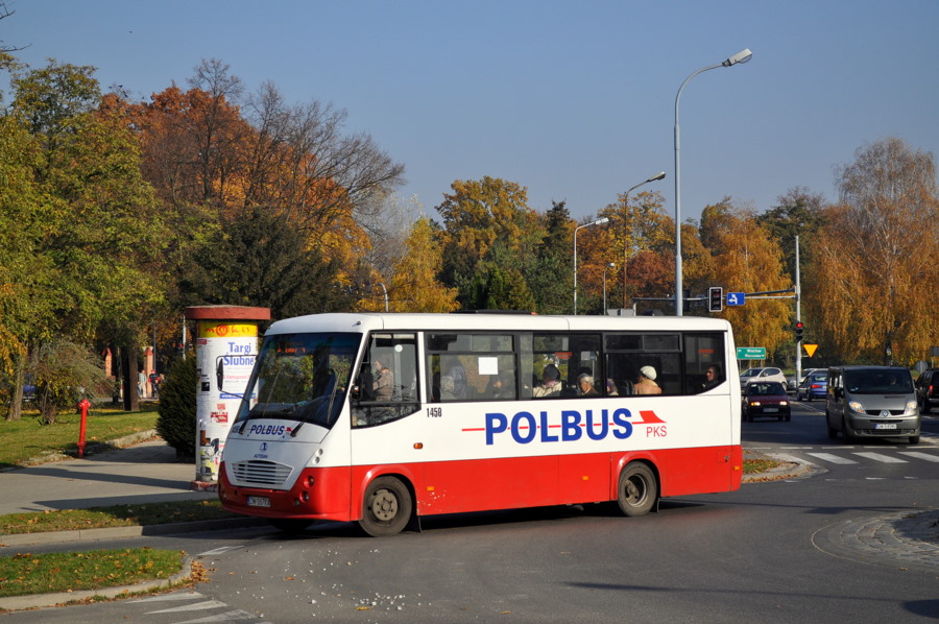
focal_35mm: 68
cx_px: 470
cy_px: 312
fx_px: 1759
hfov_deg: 29.9
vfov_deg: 20.1
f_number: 7.1
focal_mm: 45
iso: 400
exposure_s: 1/2000
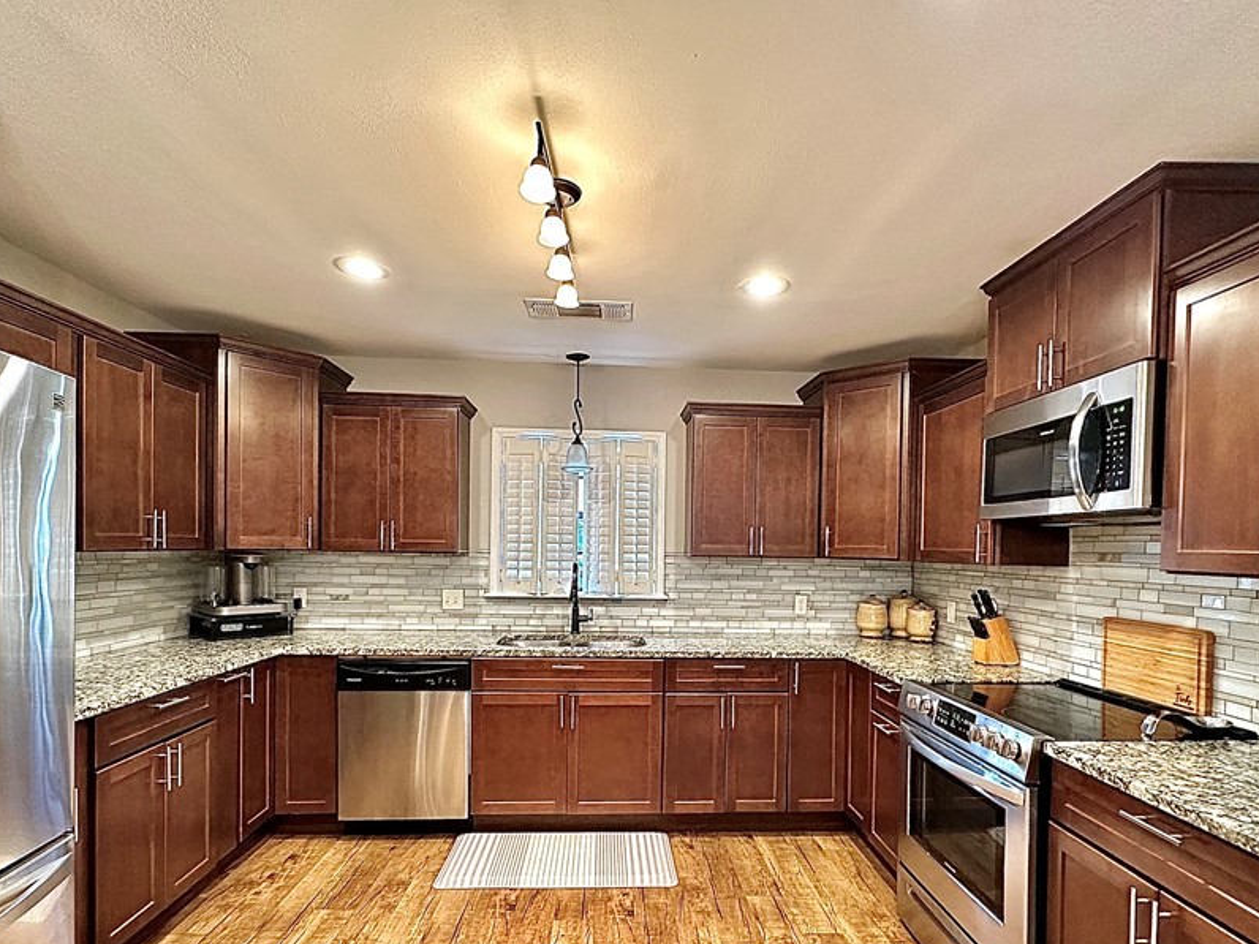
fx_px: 655
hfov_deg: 87.7
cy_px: 557
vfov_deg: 71.0
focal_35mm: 18
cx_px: 642
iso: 500
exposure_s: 1/60
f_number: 2.2
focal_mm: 2.22
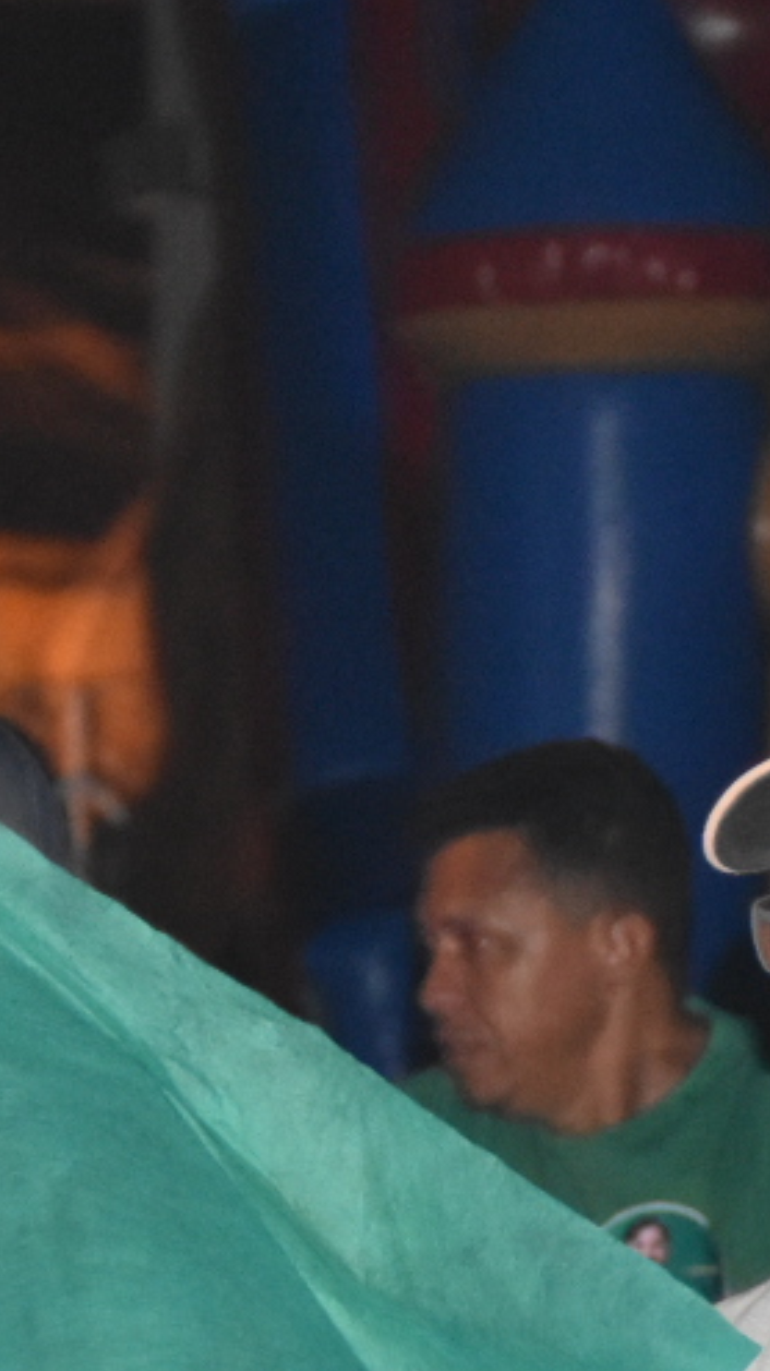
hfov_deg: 2.6
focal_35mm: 463
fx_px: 16826
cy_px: 1446
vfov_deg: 4.7
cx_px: 421
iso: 3200
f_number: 5.3
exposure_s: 1/100
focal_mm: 90
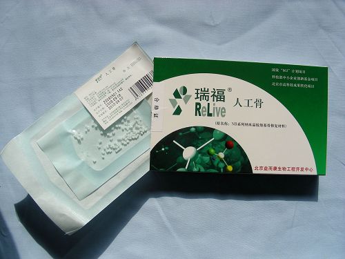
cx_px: 172
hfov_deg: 49.0
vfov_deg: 37.7
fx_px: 379
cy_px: 130
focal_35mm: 38
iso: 50
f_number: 4
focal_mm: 6.3
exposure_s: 1/254
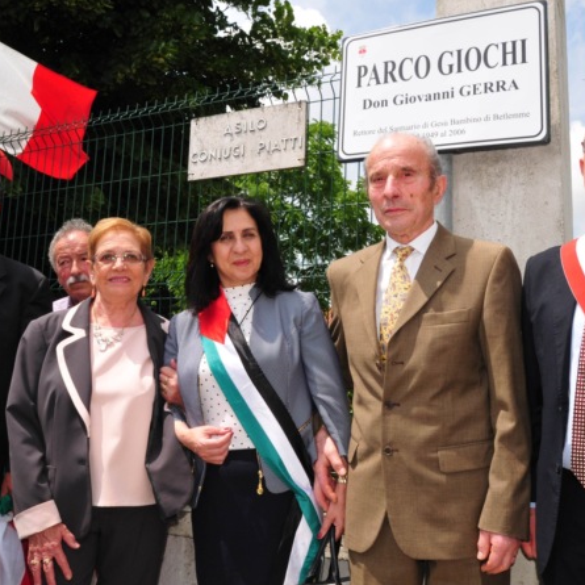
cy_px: 294
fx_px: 669
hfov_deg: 47.2
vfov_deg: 47.2
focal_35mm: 35
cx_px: 317
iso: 400
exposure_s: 1/250
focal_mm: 18
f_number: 14
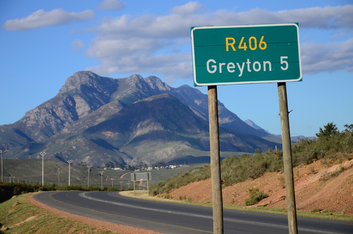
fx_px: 969
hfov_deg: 20.7
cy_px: 117
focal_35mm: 99
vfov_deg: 13.8
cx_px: 176
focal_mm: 66
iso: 100
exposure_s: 1/500
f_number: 5.3
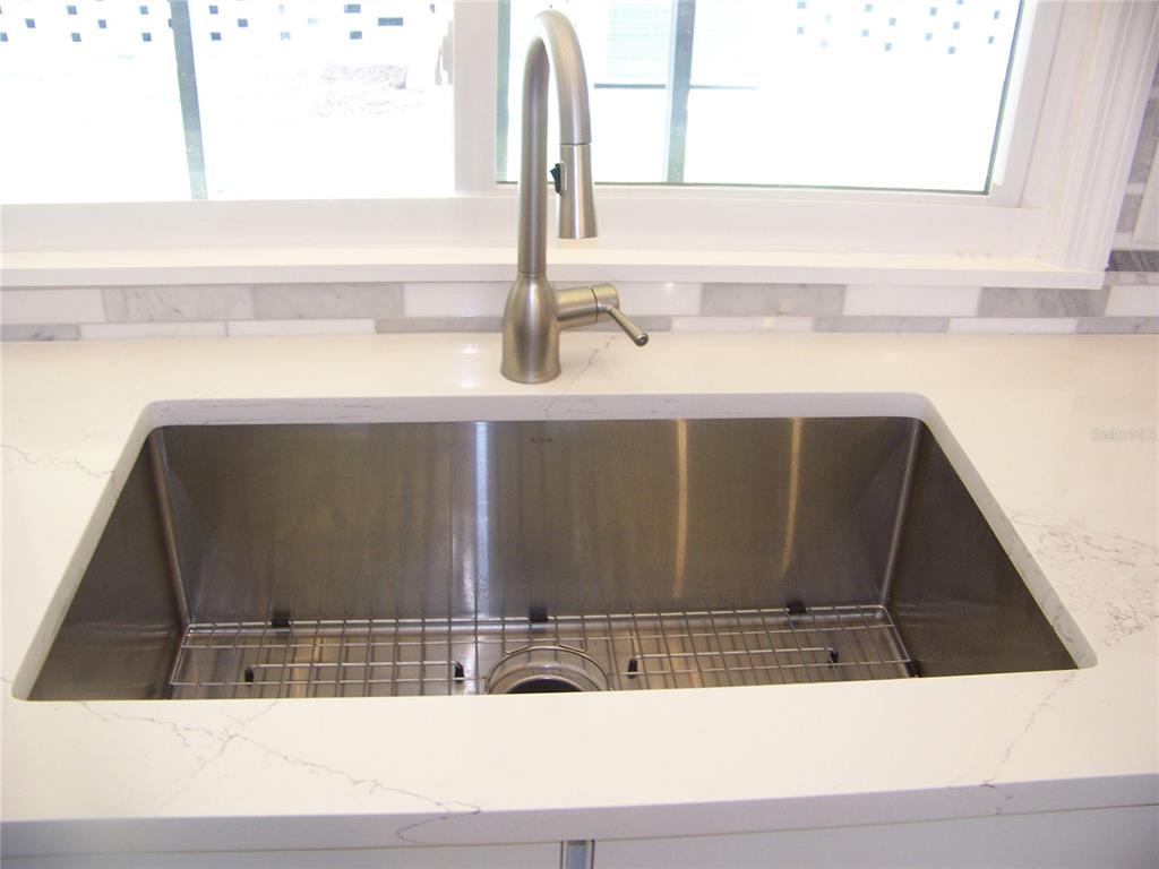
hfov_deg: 51.4
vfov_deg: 39.7
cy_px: 434
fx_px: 1205
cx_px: 580
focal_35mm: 36
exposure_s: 1/30
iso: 125
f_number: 2.8
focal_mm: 5.85
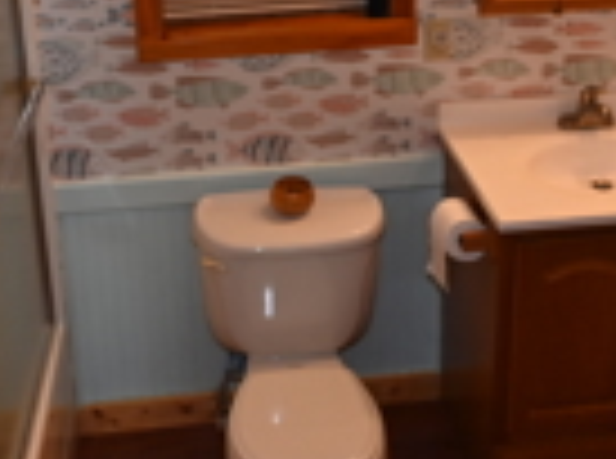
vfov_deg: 24.6
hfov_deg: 33.9
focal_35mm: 57
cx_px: 306
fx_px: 1012
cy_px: 18
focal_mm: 12
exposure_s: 1/60
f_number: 4
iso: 250
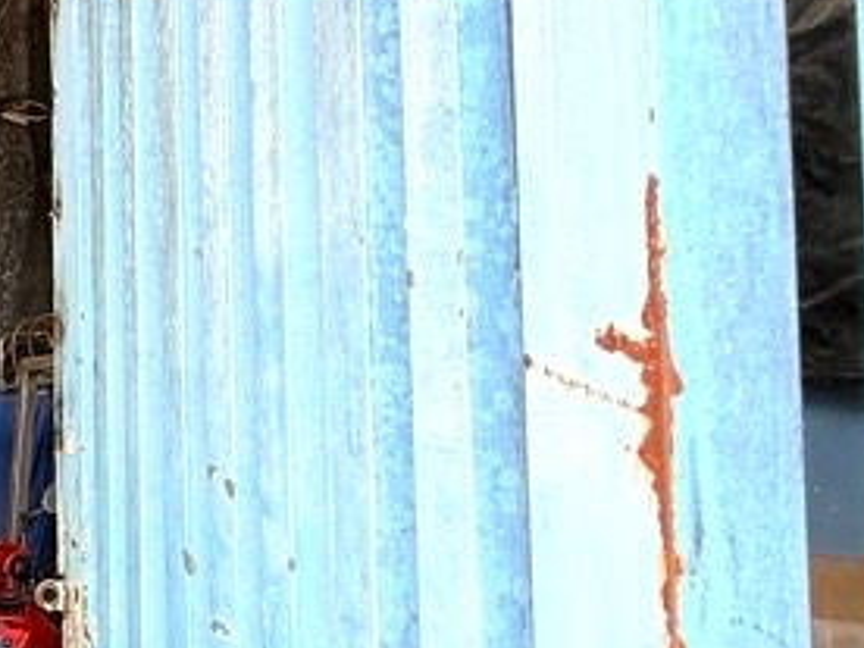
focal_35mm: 52
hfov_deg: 26.0
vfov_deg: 27.9
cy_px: 404
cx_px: -463
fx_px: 1298
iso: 100
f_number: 2.2
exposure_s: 1/99
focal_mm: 2.22
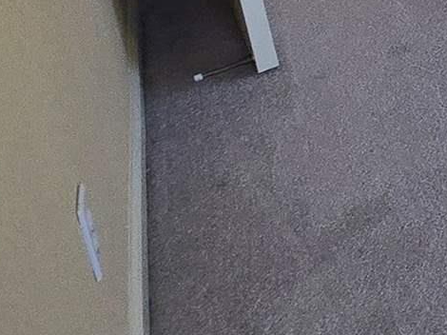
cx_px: 1234
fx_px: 1097
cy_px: -373
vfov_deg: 14.1
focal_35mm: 85
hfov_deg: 12.7
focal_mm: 2.2
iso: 100
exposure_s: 1/120
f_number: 2.2
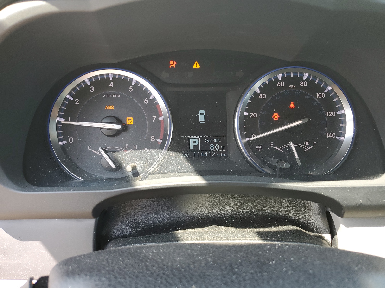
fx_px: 289
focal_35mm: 26
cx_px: 192
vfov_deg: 53.1
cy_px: 144
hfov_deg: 67.3
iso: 57
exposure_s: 1/120
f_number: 1.5
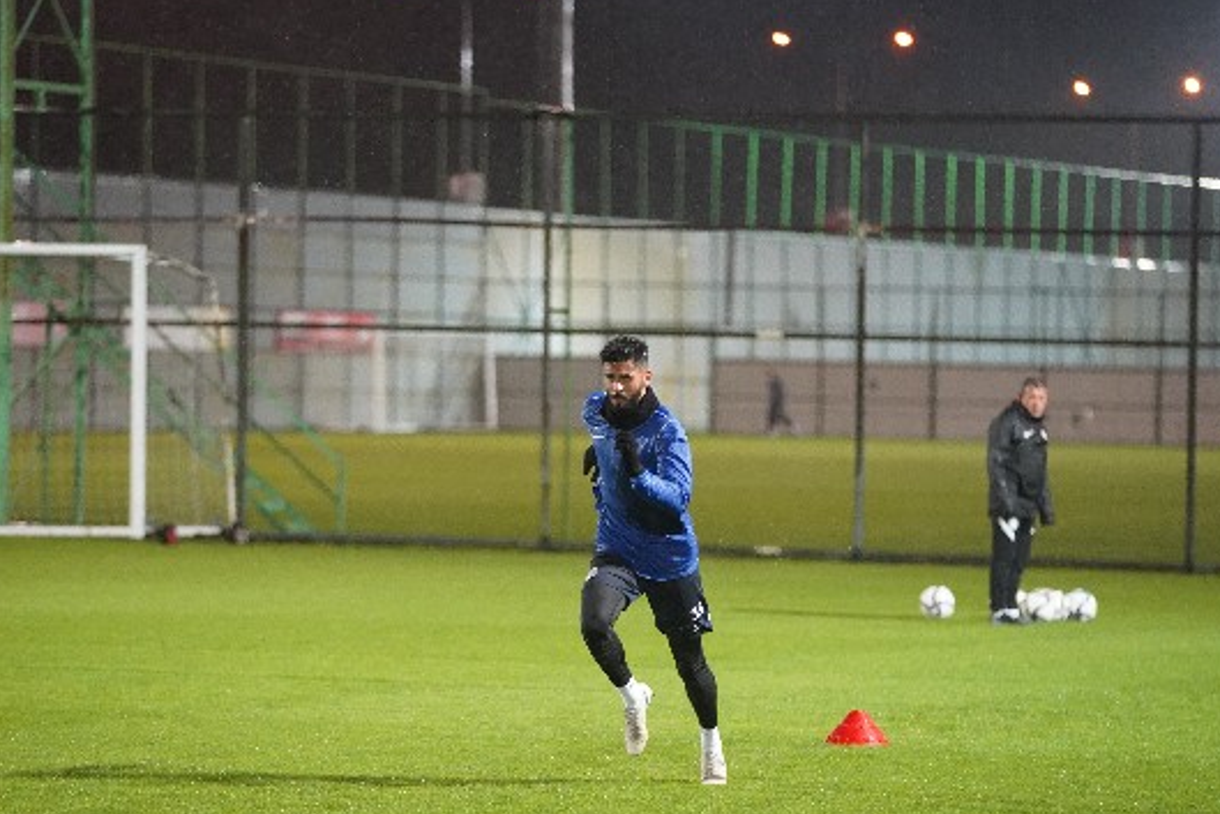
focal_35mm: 209
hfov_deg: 9.8
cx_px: 586
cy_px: 488
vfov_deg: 6.6
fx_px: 7084
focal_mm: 165
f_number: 2.8
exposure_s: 1/640
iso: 6400
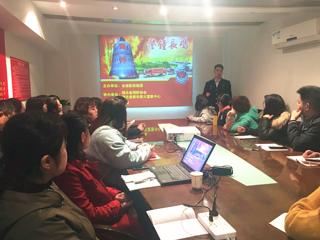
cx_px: 160
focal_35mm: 29
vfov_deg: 48.2
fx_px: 268
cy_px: 120
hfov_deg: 61.7
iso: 80
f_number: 2.2
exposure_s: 1/10
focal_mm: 4.15
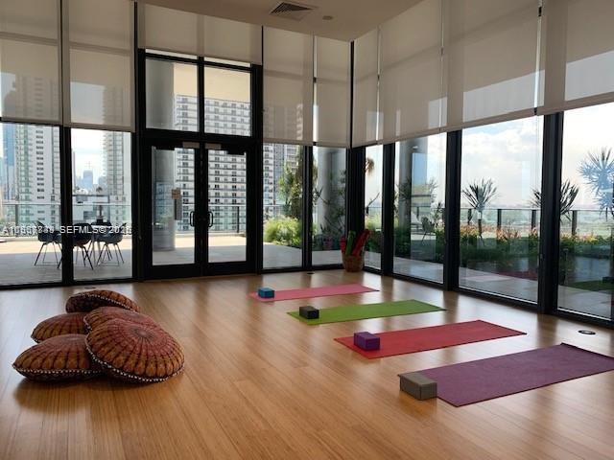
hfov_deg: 67.3
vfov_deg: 53.1
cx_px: 307
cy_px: 230
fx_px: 461
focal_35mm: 26
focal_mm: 4.25
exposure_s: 1/122
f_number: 1.8
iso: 40
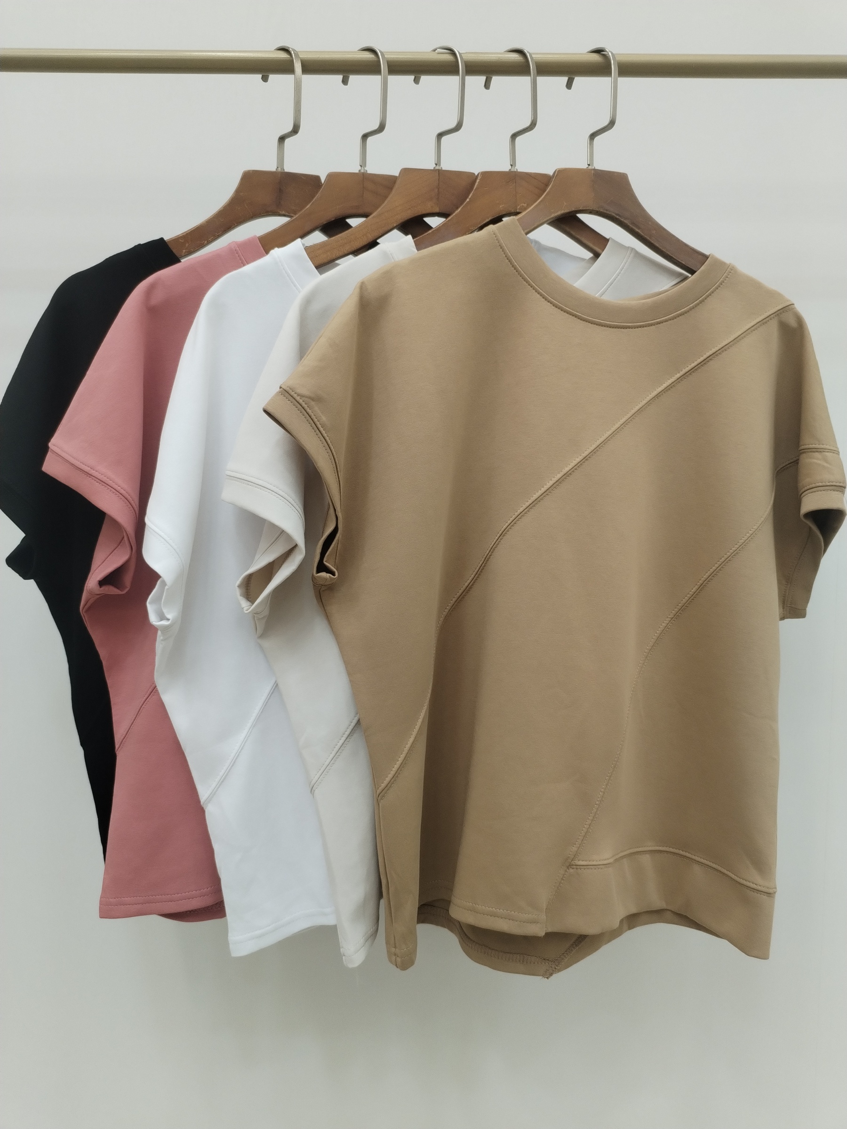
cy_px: 564
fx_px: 946
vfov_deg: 61.7
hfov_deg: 48.2
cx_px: 424
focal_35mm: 29
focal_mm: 4.75
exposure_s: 1/120
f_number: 1.8
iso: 272
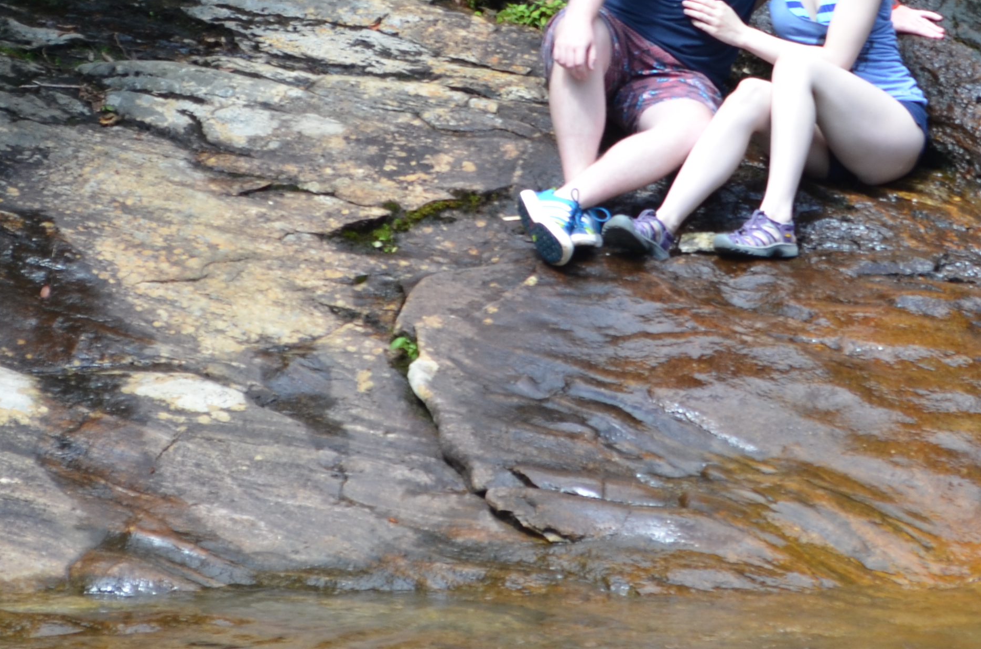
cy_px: 12
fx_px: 5909
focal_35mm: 217
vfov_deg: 6.3
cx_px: 718
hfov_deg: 9.5
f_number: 6.3
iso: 200
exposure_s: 1/160
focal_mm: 55
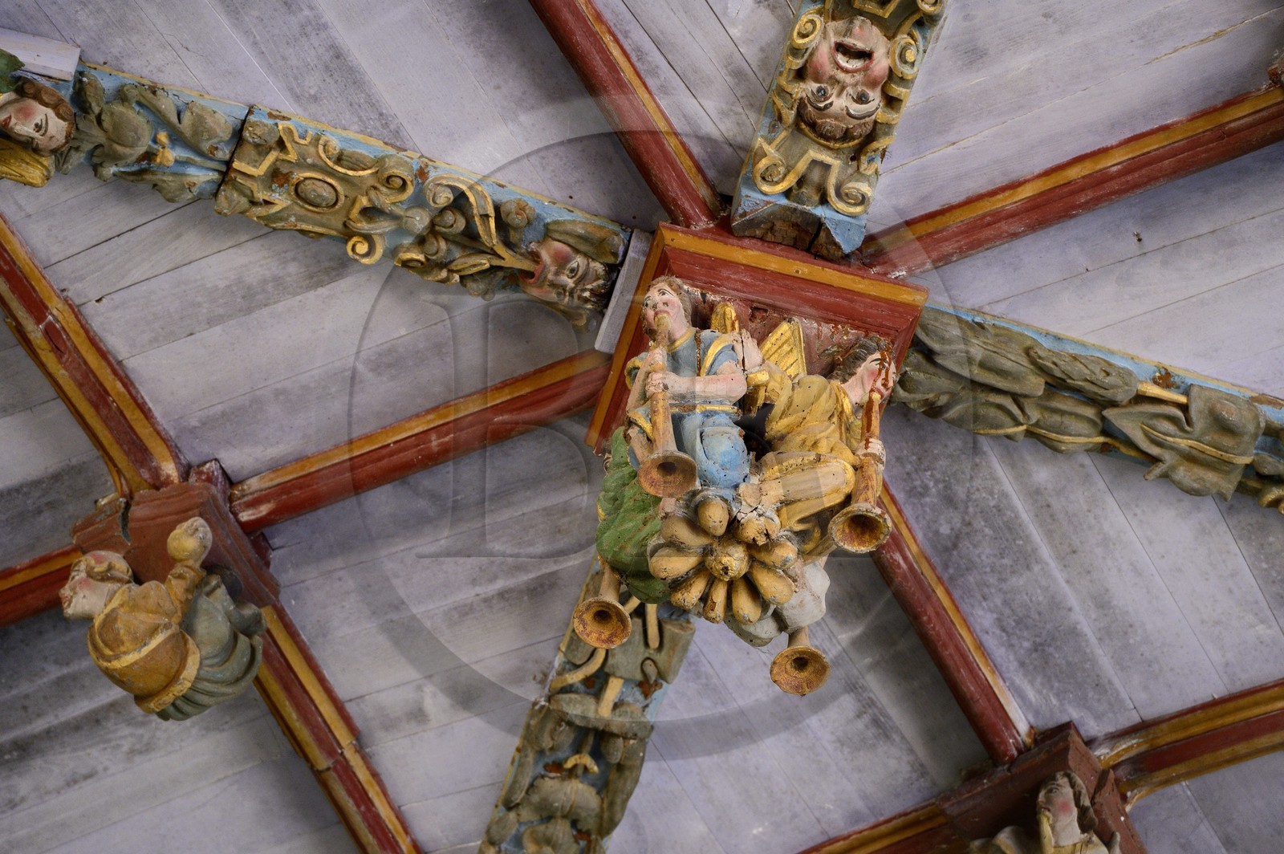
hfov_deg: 10.3
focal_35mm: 200
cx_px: 642
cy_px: 427
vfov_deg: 6.9
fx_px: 7127
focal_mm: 200
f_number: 4.5
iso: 1600
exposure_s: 1/15
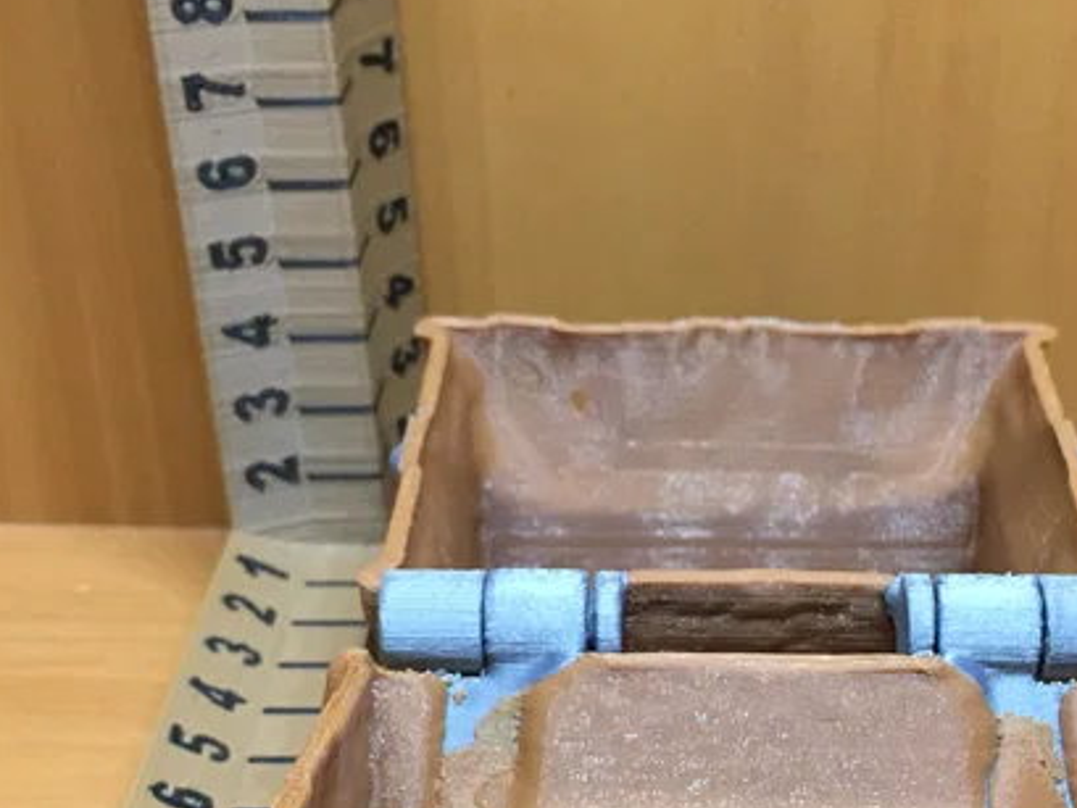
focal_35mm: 59
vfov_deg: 24.2
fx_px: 1836
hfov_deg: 32.5
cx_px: 686
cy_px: 717
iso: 125
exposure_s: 1/15
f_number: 2.2
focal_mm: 4.15
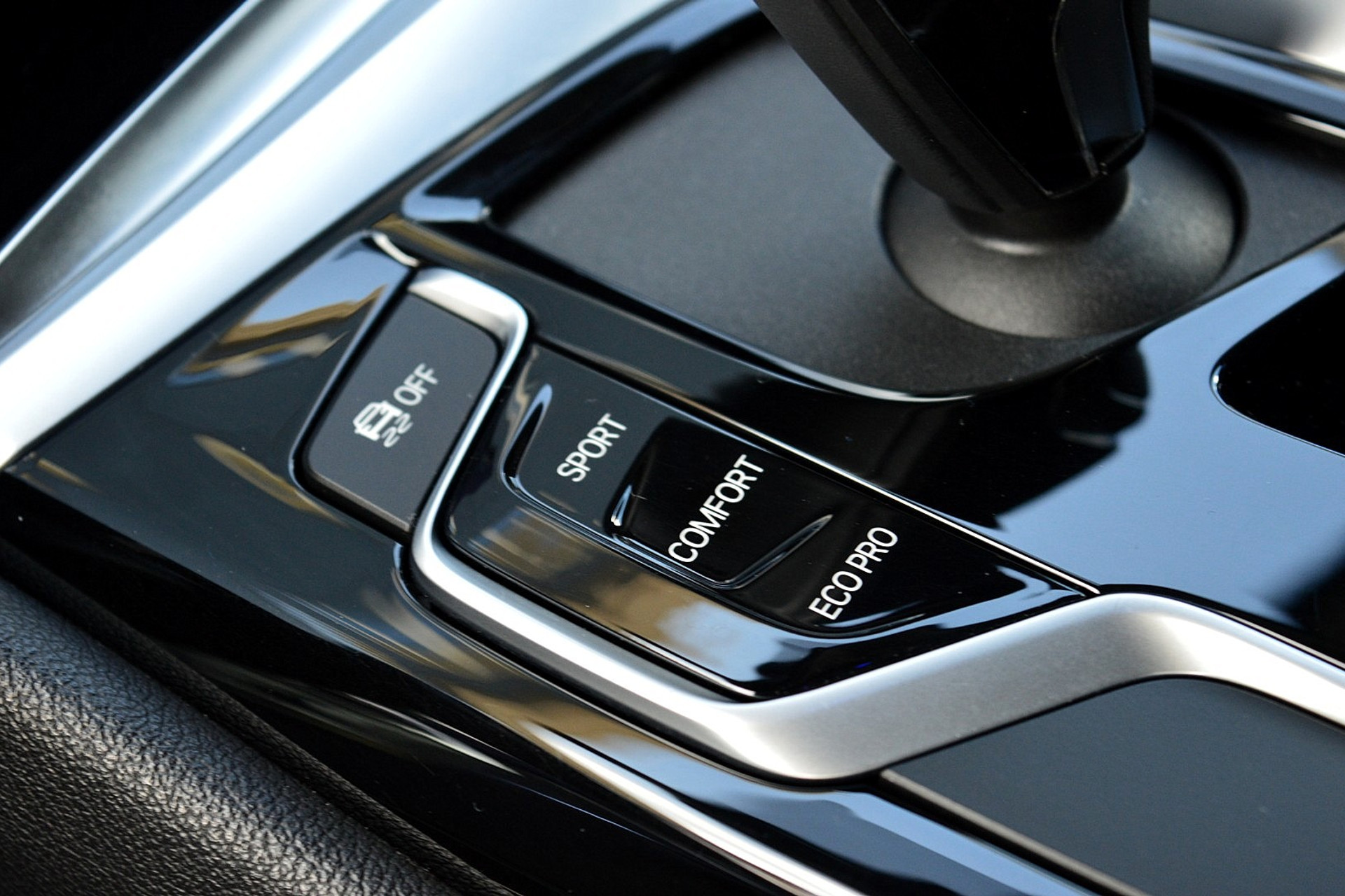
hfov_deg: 24.6
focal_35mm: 82
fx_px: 3082
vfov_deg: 16.6
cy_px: 448
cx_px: 672
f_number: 5.6
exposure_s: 1/60
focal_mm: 55
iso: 800
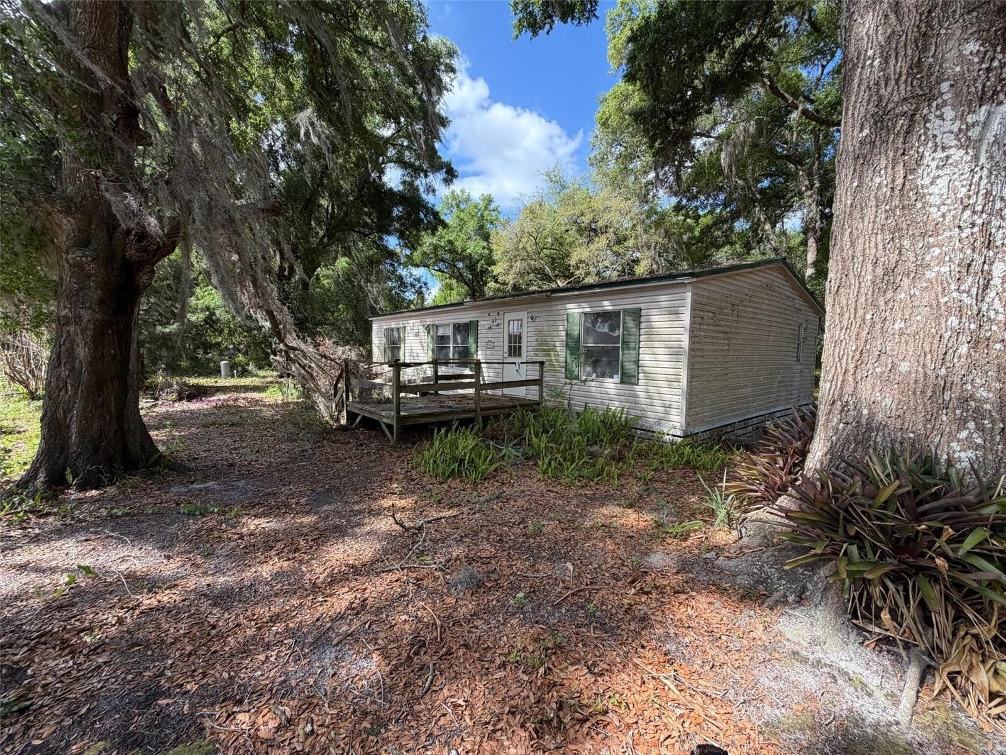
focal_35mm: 14
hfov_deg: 102.1
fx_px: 407
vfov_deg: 85.7
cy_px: 378
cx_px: 503
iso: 64
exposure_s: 1/502
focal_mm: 2.22
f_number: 2.2
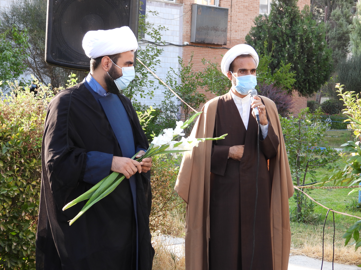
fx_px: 834
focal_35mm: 80
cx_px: 180
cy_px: 135
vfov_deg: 18.4
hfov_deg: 24.4
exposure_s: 1/125
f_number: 3.5
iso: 100
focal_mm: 14.4
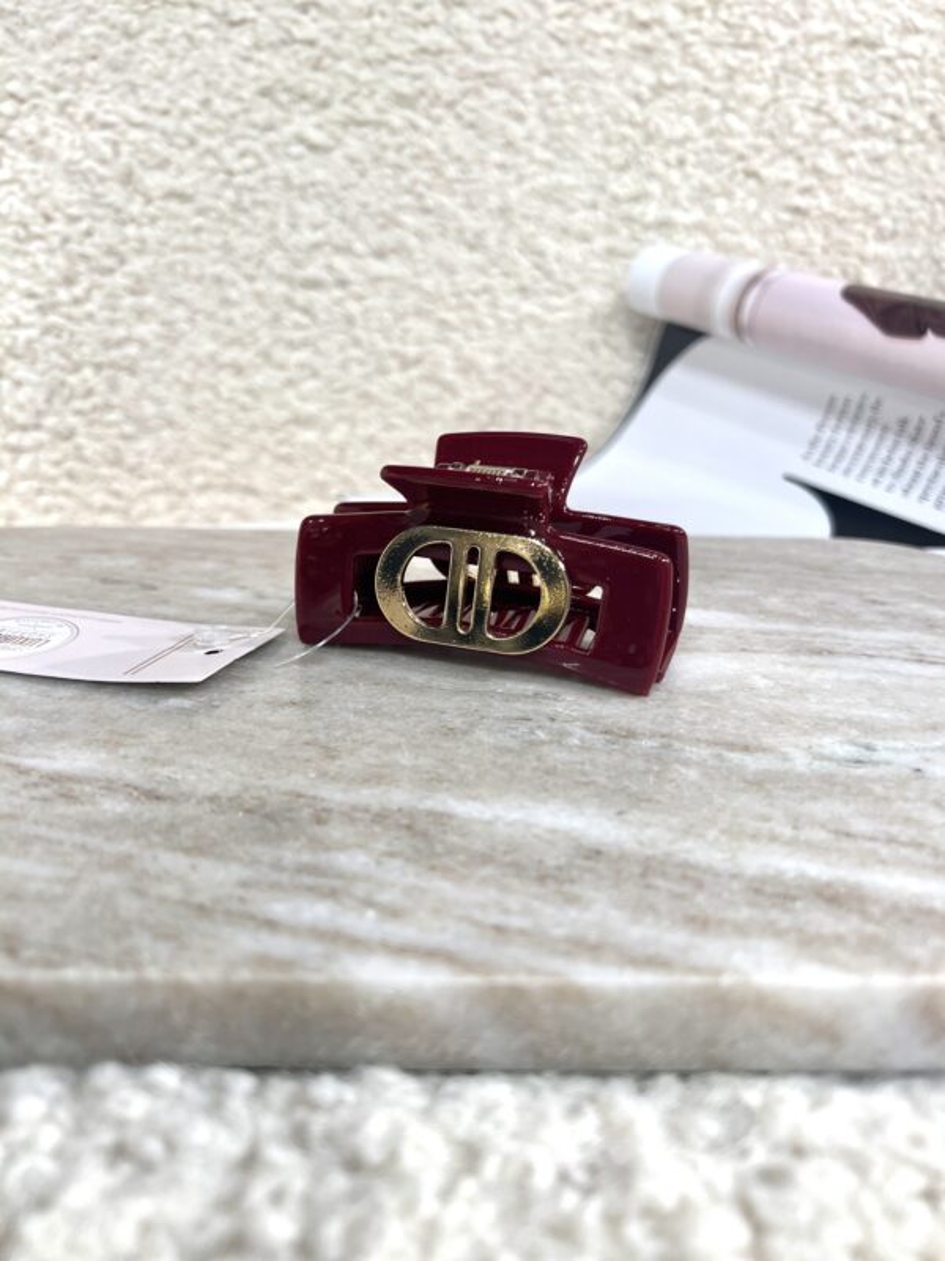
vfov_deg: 67.3
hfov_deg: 53.1
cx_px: 472
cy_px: 630
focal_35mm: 26
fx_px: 946
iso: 40
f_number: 1.5
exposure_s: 1/100
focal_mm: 5.7
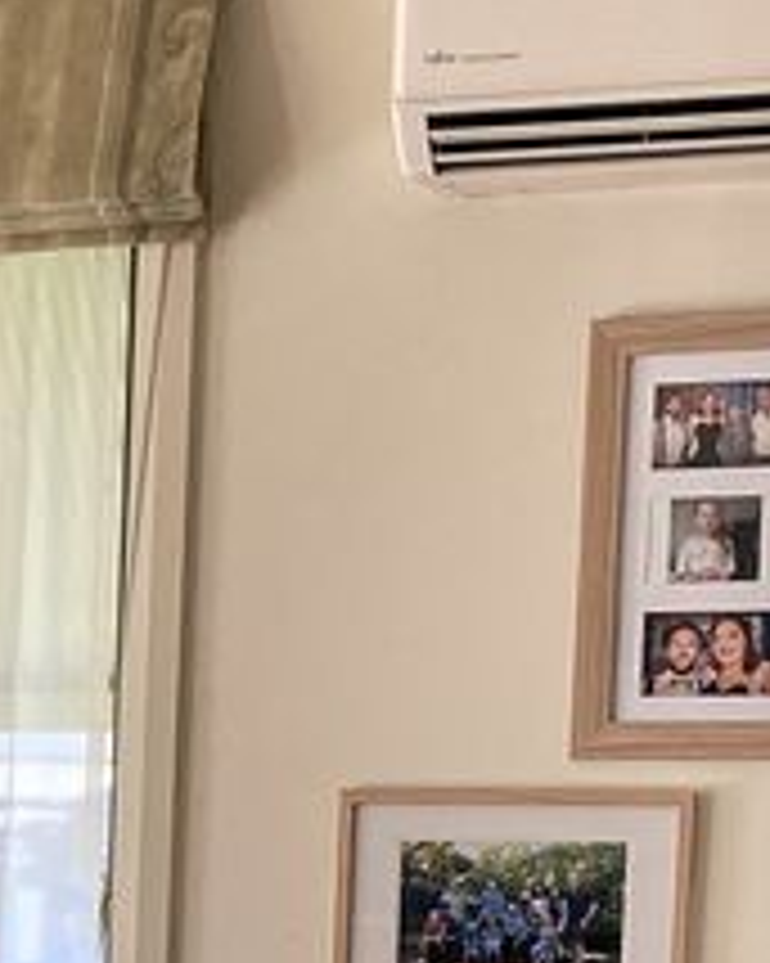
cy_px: 1328
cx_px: -711
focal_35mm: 128
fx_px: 3649
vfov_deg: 14.3
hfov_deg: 11.1
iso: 50
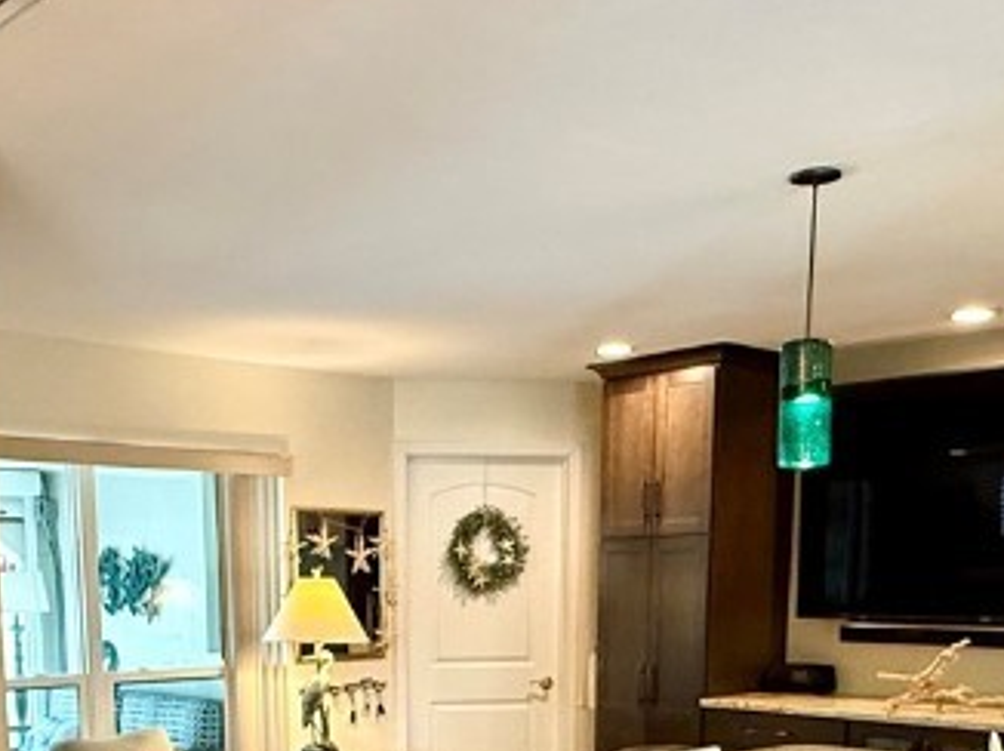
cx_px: 413
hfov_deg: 42.8
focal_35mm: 44
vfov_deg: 29.6
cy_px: 822
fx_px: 1275
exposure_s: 1/60
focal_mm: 2.22
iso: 400
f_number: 2.2
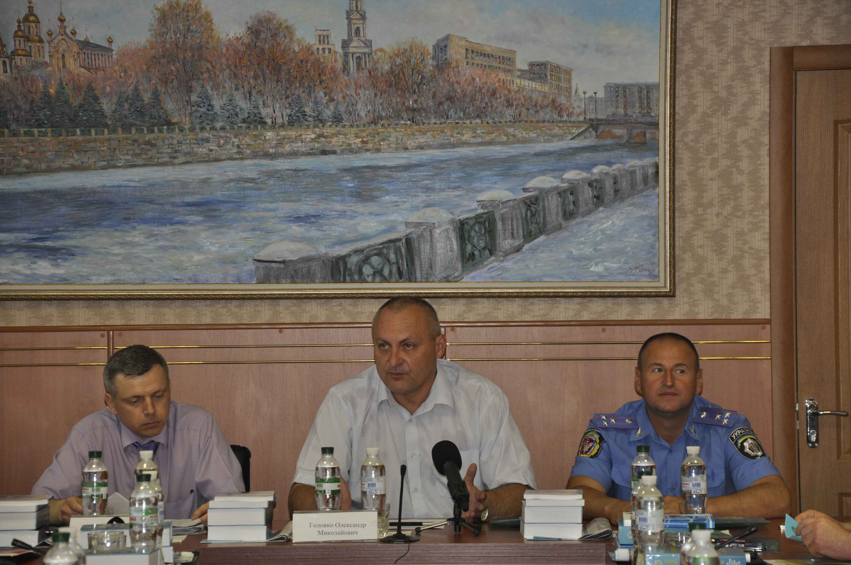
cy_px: 282
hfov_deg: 15.2
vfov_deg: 10.1
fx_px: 3187
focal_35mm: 135
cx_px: 426
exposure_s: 1/60
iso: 800
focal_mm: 90
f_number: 5.6
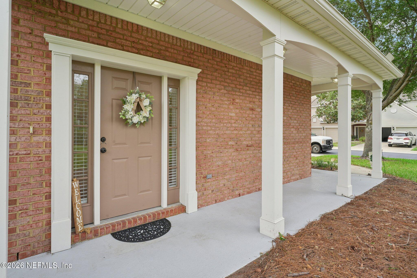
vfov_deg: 67.7
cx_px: 208
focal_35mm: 18
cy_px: 139
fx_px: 207
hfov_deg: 90.3
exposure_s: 1/20
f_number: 13
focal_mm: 17.9
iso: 100
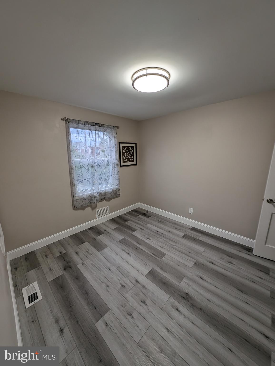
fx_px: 127
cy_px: 183
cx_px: 138
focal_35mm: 12
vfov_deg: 110.5
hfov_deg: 94.6
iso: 68
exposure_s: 1/120
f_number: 1.95
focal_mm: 2.23
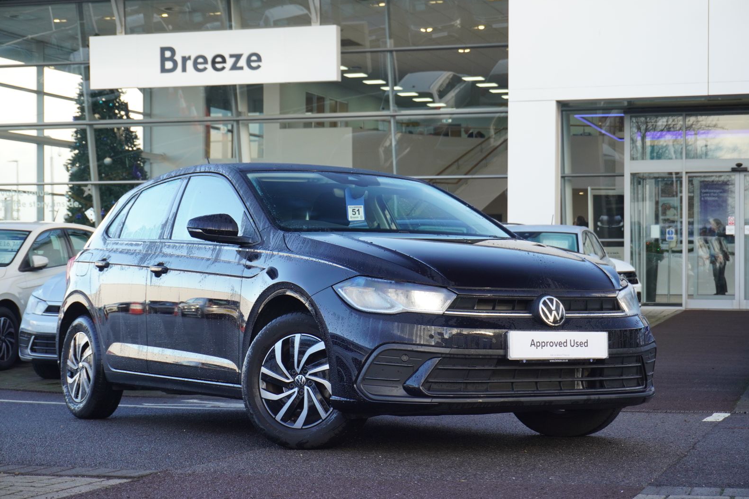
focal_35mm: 69
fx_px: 1425
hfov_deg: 29.4
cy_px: 250
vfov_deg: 19.9
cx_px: 372
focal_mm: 45
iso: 500
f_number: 5.6
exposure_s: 1/160
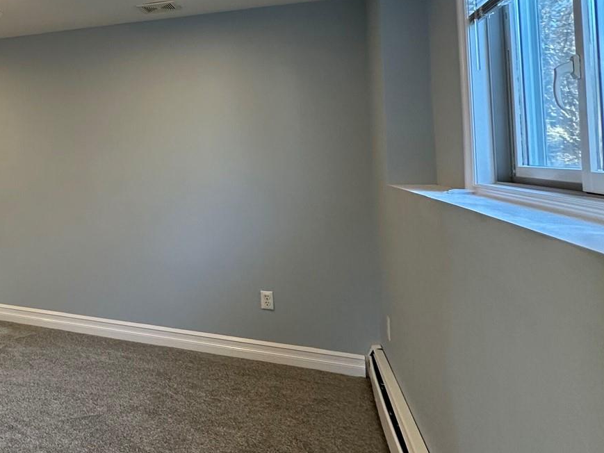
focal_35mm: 33
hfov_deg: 45.0
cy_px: 125
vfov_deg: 41.9
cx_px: -25
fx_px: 576
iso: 160
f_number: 2.2
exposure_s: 1/120
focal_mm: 2.22
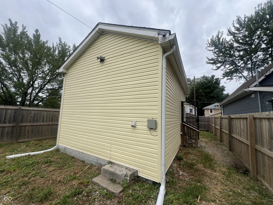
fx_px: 103
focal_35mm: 13
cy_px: 102
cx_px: 136
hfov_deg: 106.2
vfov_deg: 89.9
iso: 32
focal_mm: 1.57
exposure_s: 1/927
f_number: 1.8
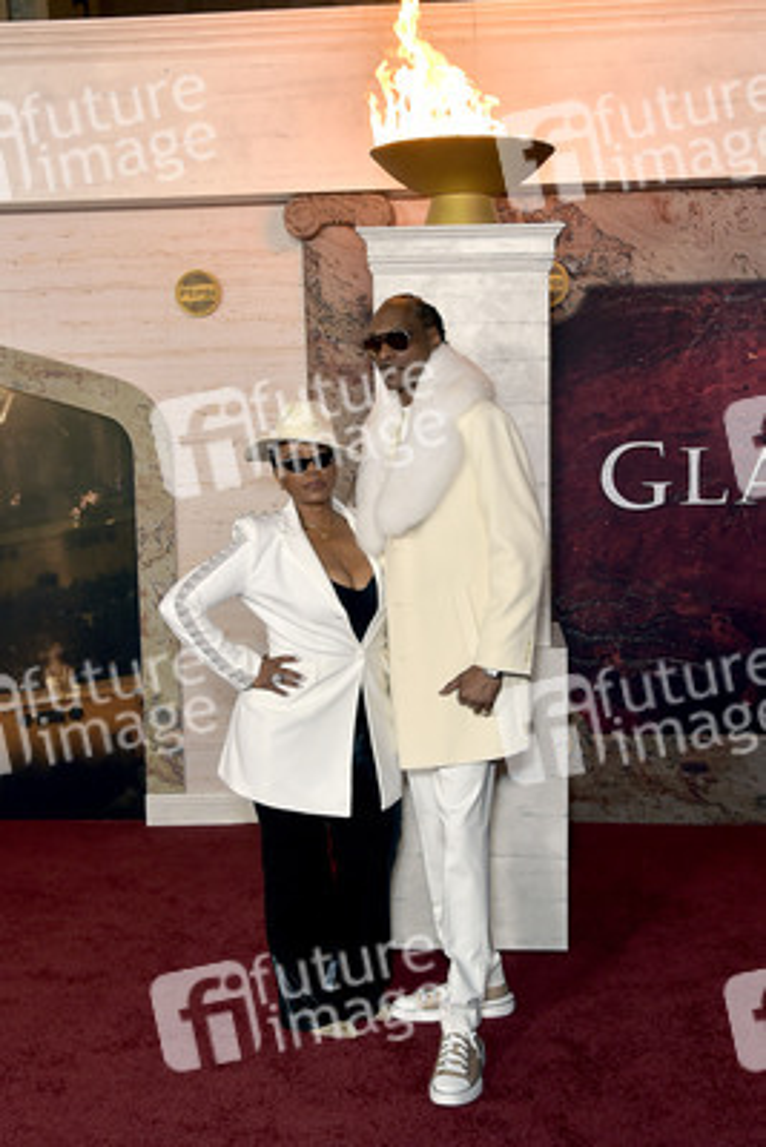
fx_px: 1116
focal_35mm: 35
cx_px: 383
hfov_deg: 37.9
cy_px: 574
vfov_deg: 54.4
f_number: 5.6
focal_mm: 35
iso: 1000
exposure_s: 1/250
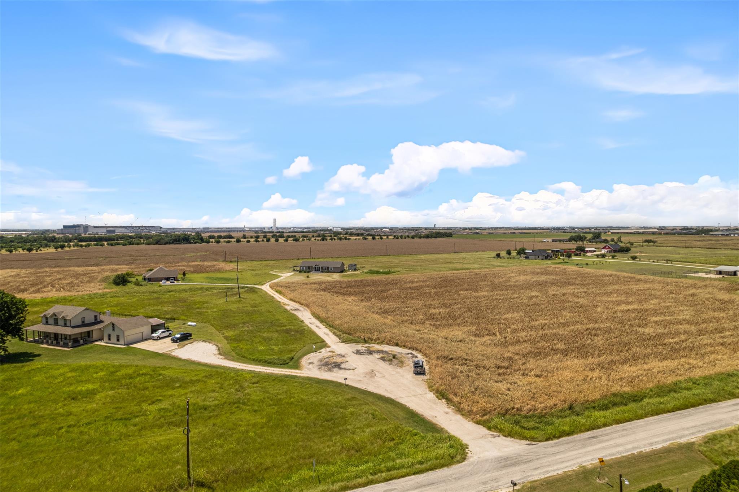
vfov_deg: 57.2
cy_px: 246
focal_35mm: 22
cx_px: 370
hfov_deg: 78.6
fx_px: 451
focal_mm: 8.38
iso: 100
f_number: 2.8
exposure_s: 1/100
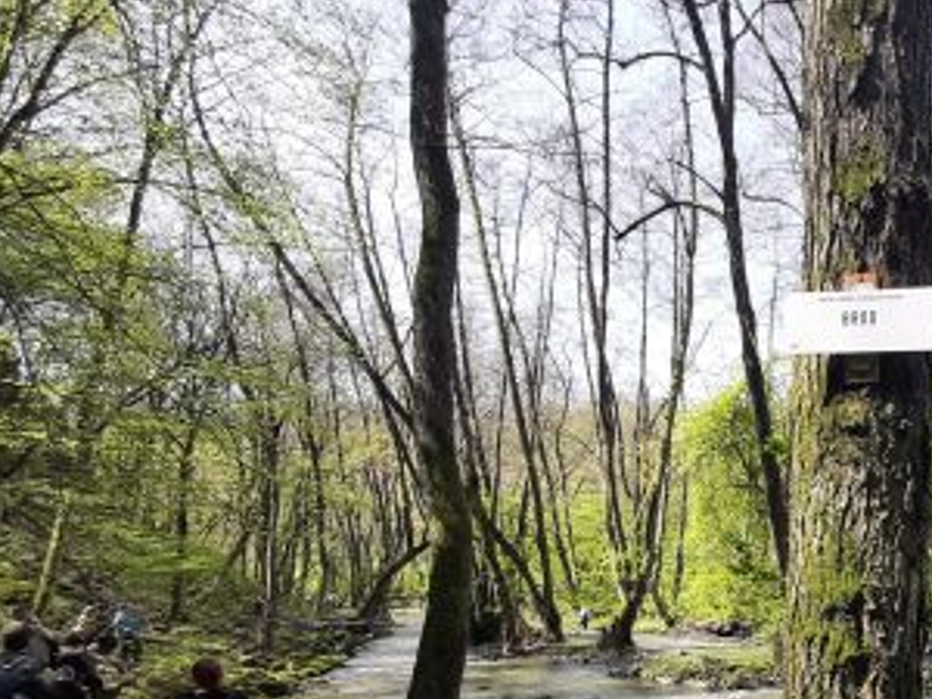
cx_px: 857
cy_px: 634
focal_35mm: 26
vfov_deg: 47.5
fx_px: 700
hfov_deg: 56.9
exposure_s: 1/218
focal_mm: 1.42
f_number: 2.2
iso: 40
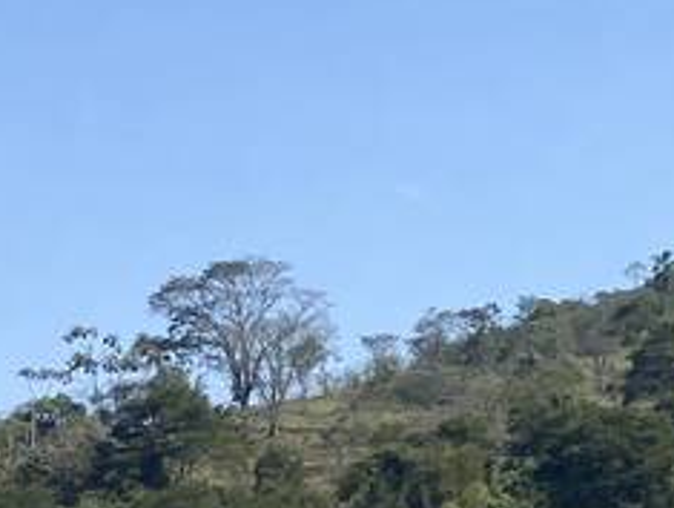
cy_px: 1122
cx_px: 396
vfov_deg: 8.7
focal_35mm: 159
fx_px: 3101
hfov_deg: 12.4
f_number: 1.8
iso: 32
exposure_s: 1/1961
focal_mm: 4.25
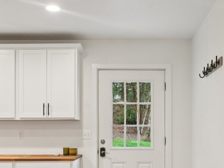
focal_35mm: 48
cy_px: 133
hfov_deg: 39.5
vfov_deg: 29.6
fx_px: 311
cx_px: 130
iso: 400
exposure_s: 1/15
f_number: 8
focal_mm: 17
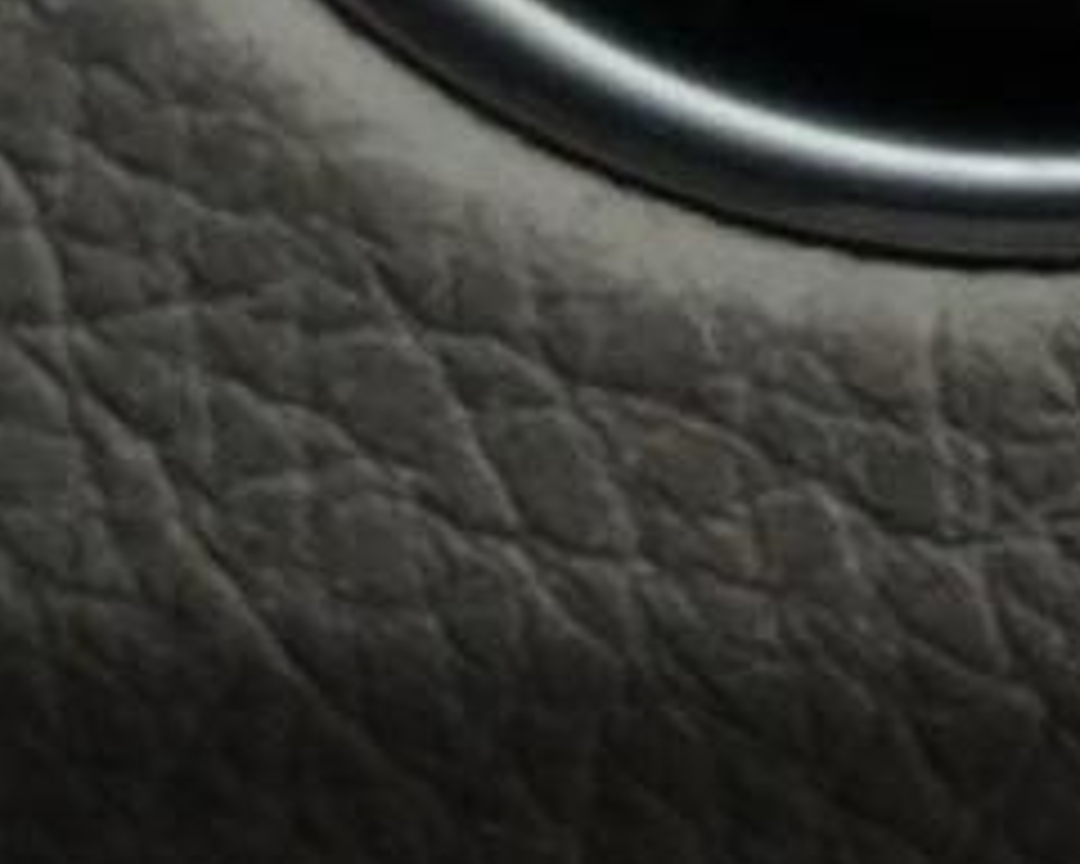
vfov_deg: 4.9
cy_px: -1143
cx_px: 976
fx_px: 9869
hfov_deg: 6.3
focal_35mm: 309
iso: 7200
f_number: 6.3
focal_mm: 32.5
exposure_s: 1/50
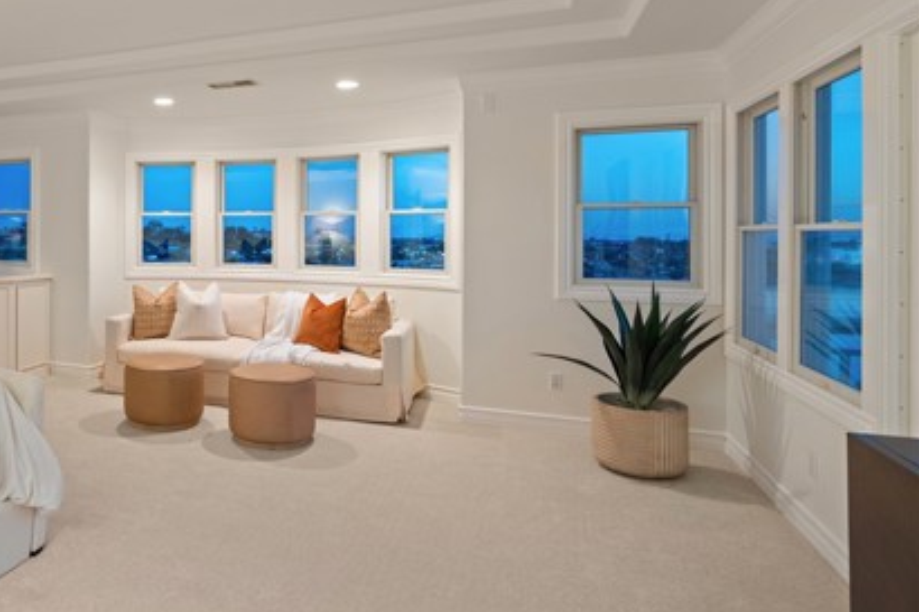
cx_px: 204
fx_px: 638
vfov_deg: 50.8
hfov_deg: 66.0
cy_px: 237
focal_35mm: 25
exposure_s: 1/6
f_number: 4.5
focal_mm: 16
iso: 1000
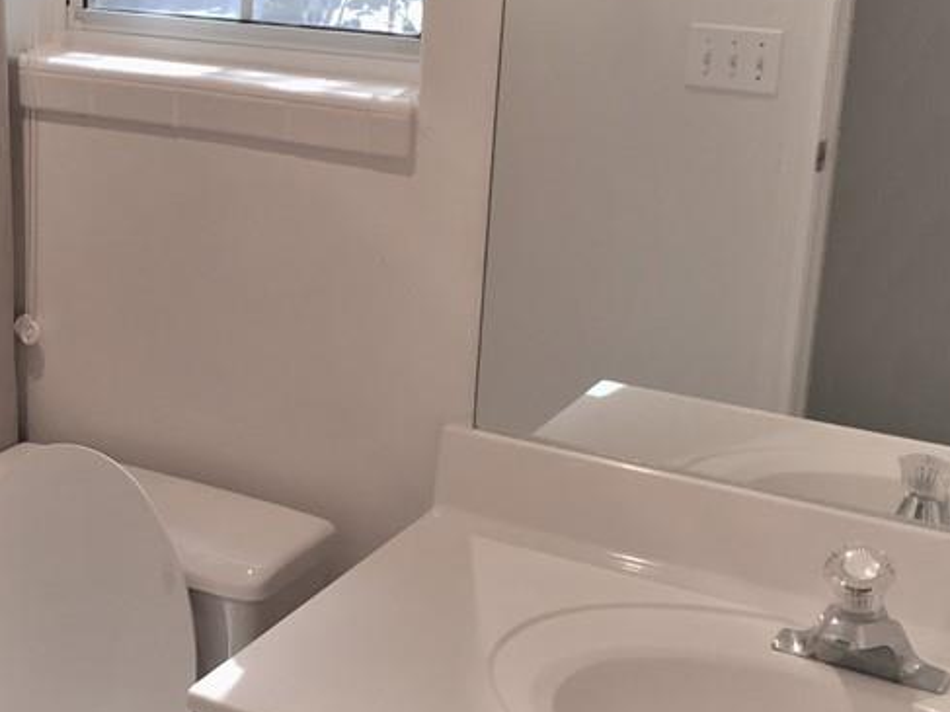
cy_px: 220
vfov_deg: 23.9
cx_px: 76
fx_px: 1674
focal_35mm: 61
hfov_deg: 30.2
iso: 40
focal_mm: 4.15
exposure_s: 1/33
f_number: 2.2
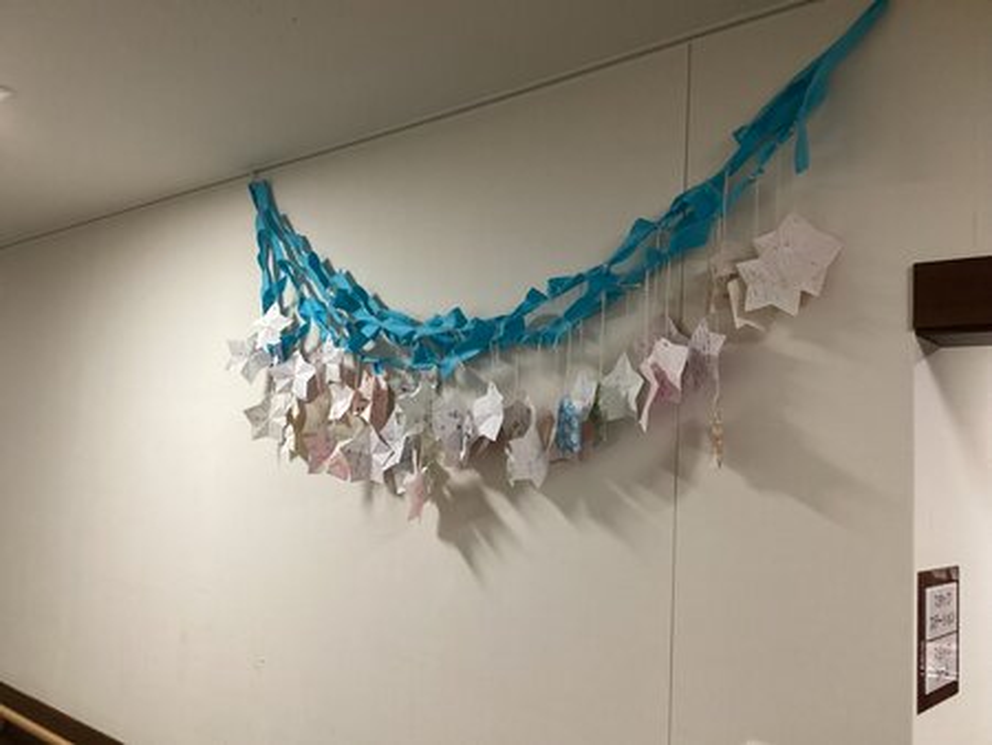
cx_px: 496
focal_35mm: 31
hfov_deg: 58.3
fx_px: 889
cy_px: 372
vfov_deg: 45.5
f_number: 2.4
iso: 320
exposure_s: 1/60
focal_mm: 3.3
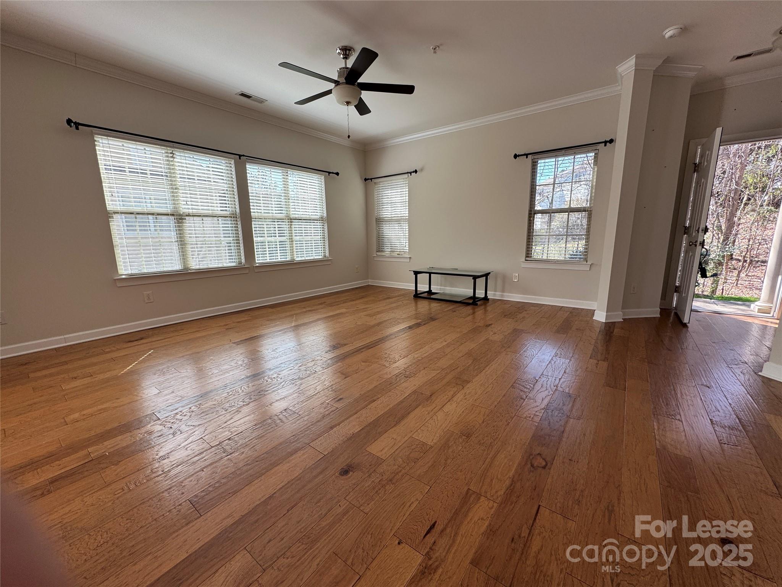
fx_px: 316
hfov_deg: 102.1
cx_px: 391
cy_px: 294
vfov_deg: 85.7
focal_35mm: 14
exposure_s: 1/122
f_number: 2.2
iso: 40
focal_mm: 2.22
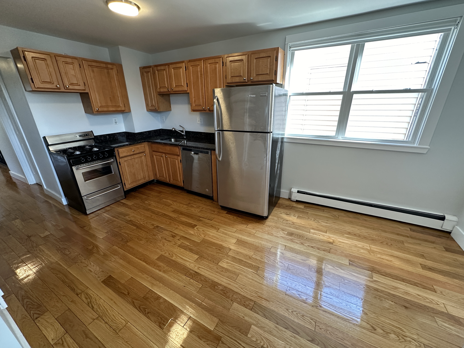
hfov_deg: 102.1
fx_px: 188
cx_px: 232
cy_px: 174
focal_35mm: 14
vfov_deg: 85.7
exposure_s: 1/120
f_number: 2.2
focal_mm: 2.22
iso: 200
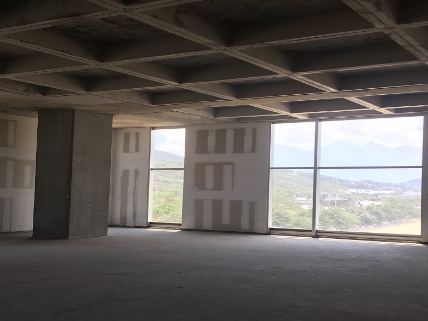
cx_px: 183
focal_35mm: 38
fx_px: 470
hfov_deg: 48.8
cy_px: 180
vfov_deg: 37.7
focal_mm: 4.15
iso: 25
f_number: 2.2
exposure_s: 1/110
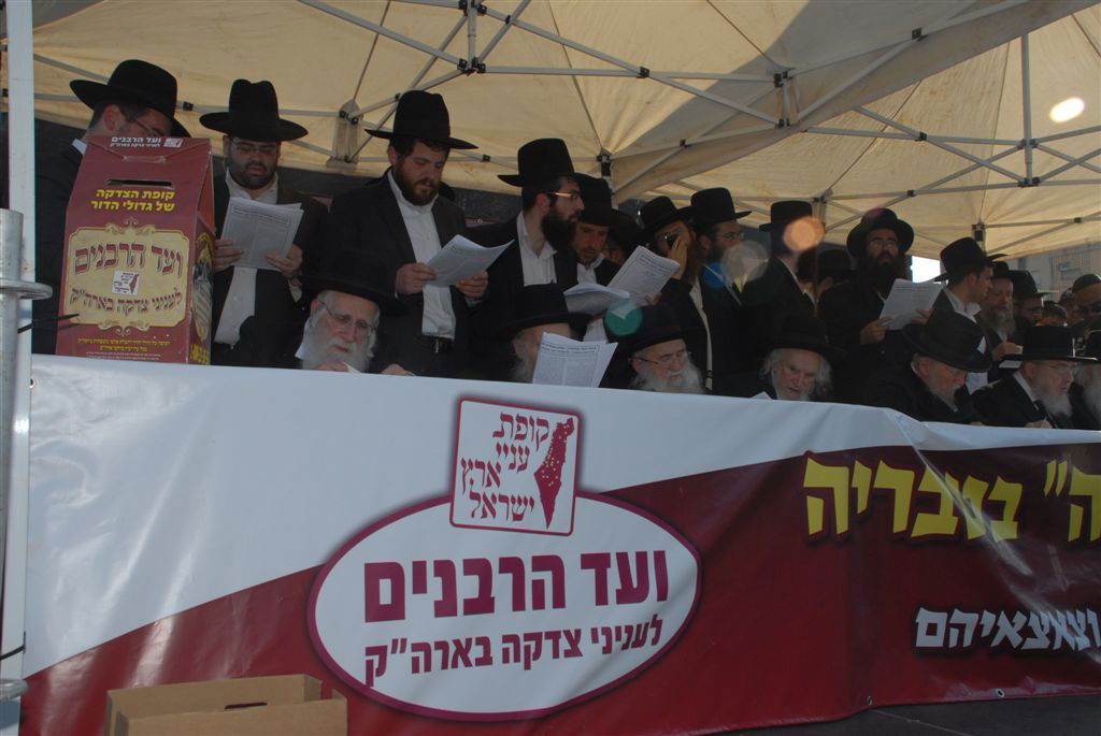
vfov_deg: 40.1
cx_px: 550
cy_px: 368
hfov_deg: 57.2
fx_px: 1010
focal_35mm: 33
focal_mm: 22
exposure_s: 1/250
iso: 250
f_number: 8
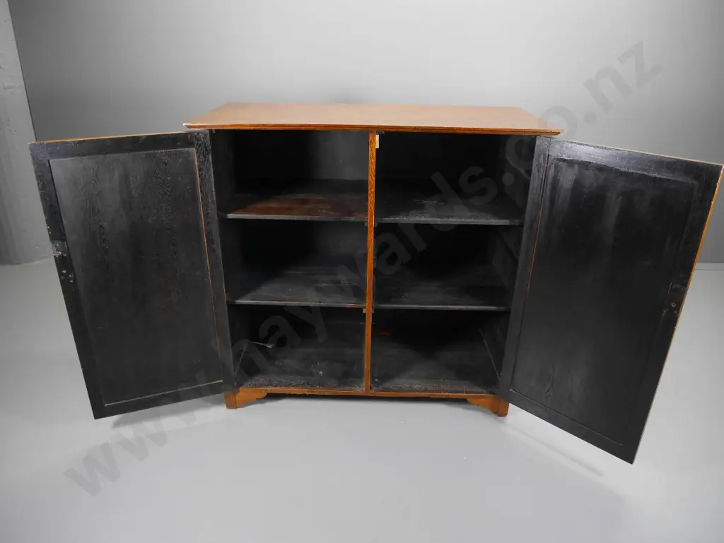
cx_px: 362
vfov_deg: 56.9
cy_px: 272
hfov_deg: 71.6
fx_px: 502
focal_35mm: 24
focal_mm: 12
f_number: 3.5
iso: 1250
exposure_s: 1/60
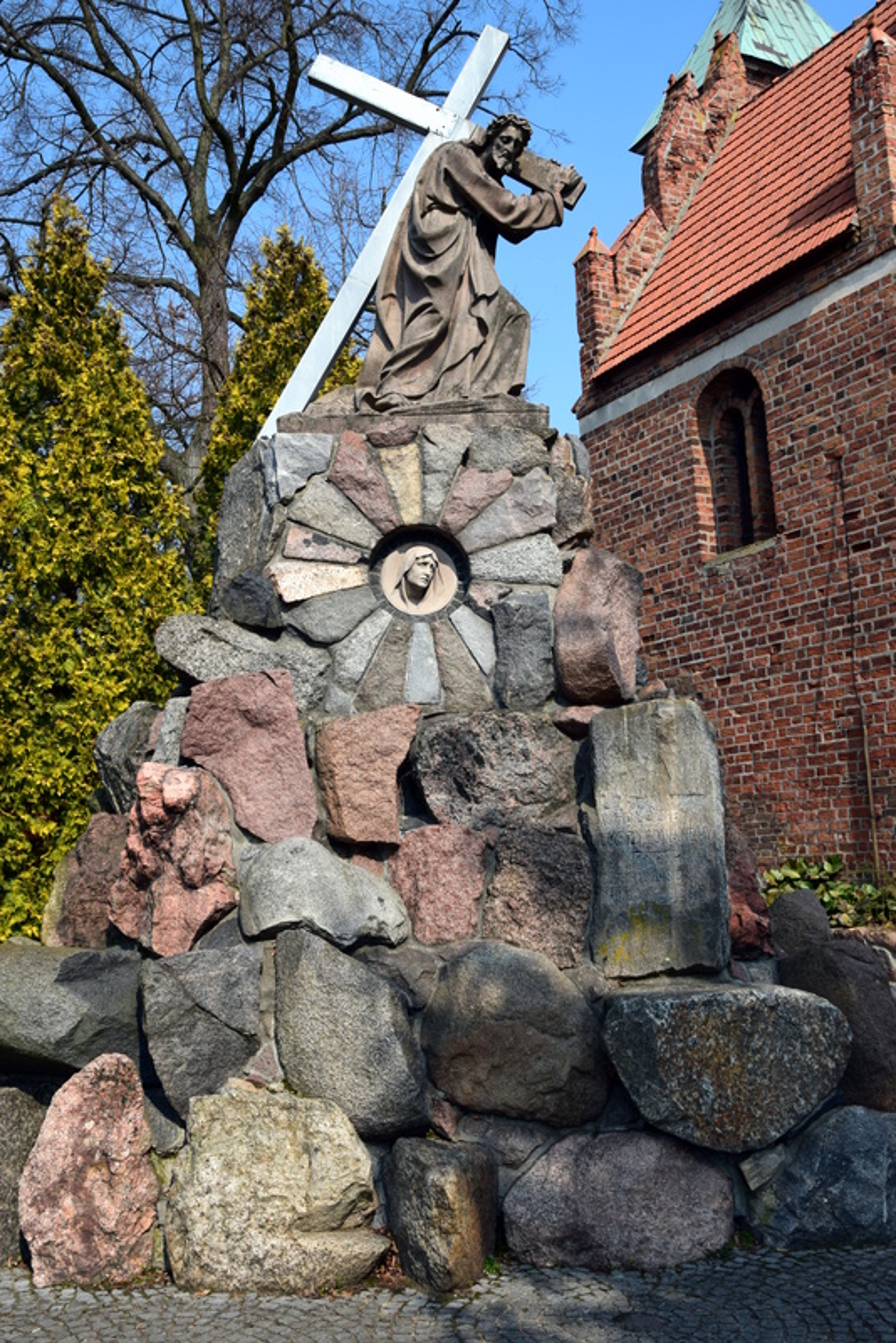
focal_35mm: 33
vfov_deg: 57.2
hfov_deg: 40.0
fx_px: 1231
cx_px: 448
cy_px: 672
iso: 400
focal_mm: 22
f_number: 11
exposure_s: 1/400
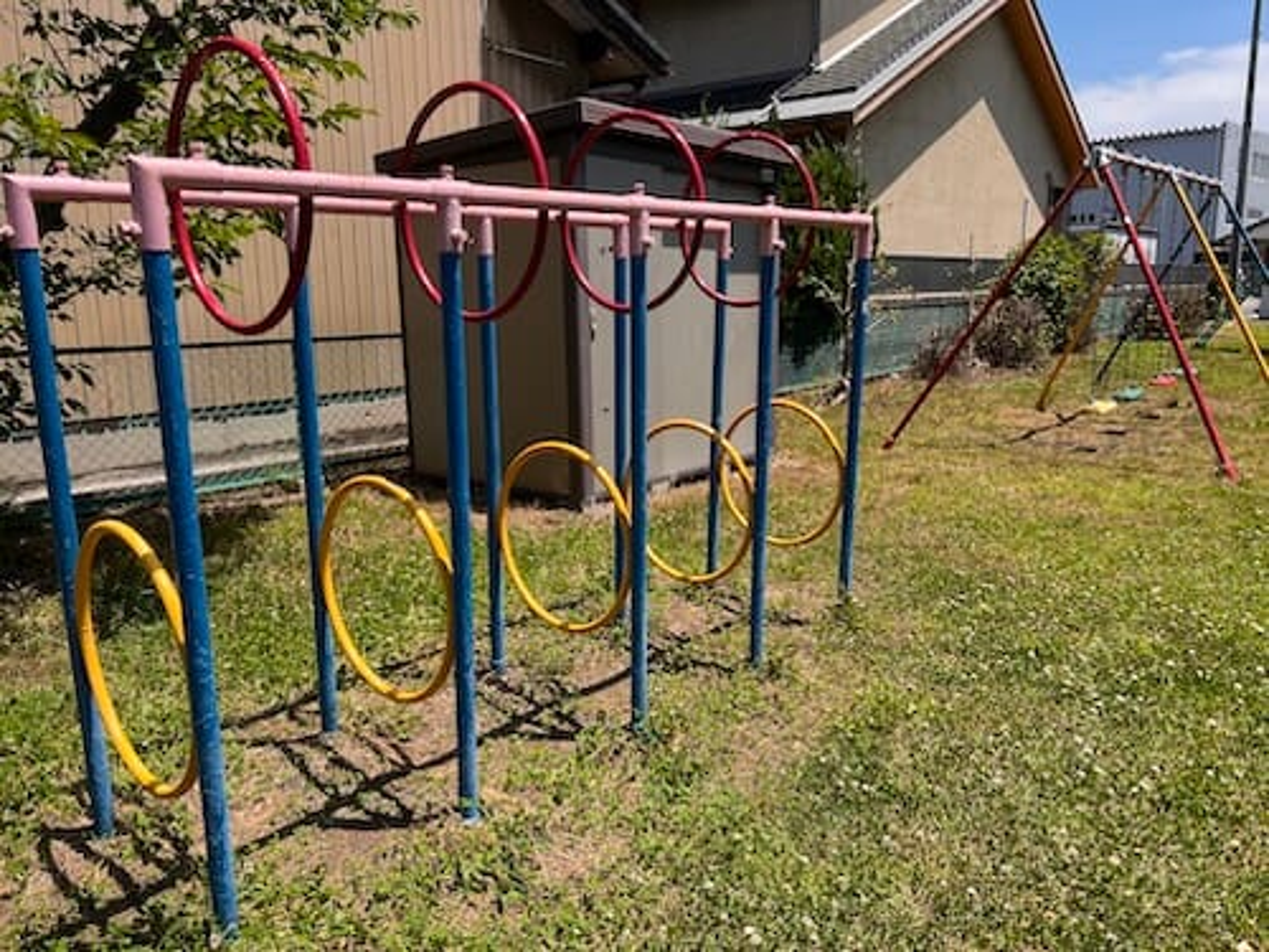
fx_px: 953
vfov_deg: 53.1
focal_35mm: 26
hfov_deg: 67.3
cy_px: 476
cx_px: 634
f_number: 1.5
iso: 50
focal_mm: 5.7
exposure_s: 1/2513
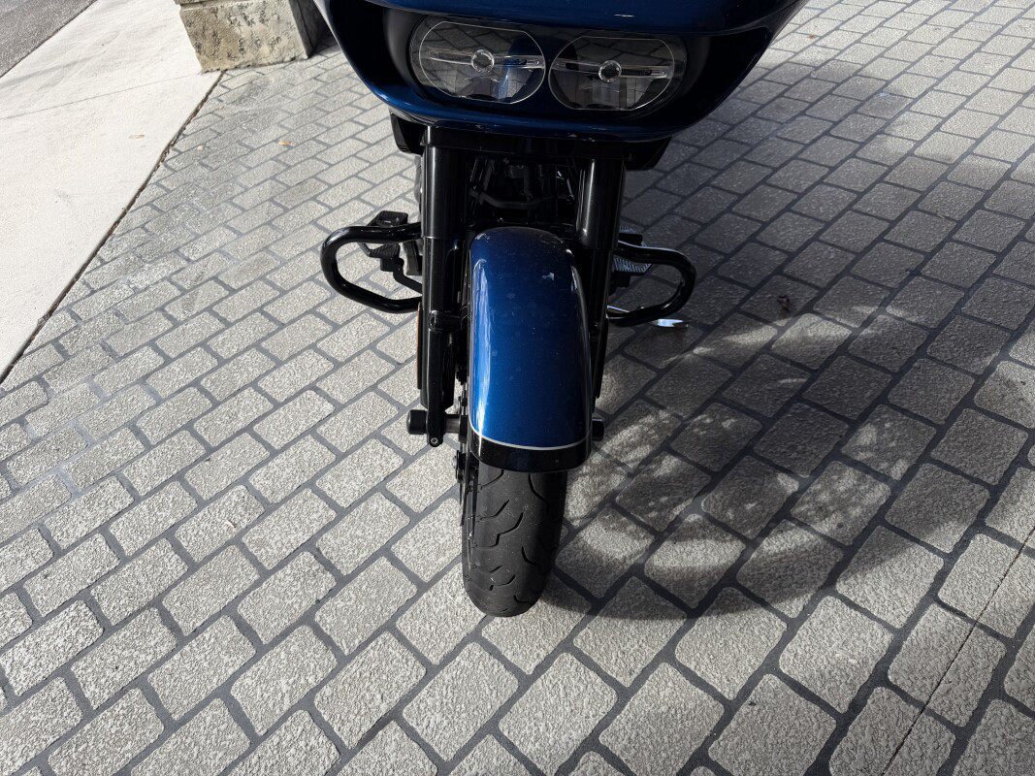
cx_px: 518
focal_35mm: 24
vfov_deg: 56.8
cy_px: 388
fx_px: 718
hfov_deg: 71.6
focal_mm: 6.76
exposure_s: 1/1091
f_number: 1.78
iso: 80
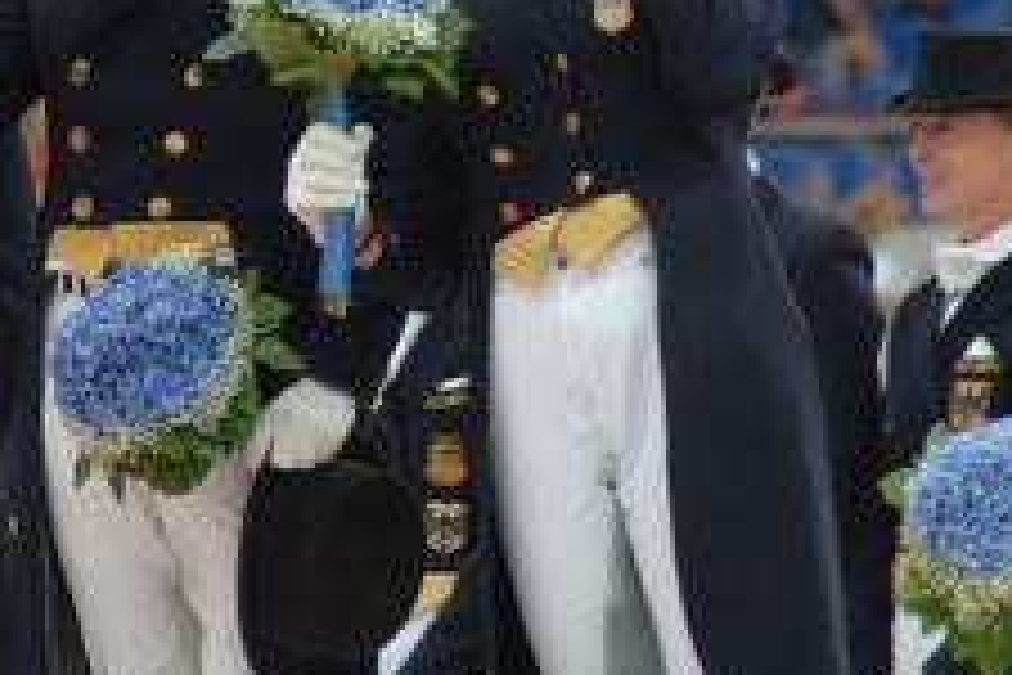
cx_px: 279
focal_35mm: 809
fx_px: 22740
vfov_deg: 1.7
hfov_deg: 2.5
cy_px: 2
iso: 200
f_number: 5.6
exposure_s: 1/250
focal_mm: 190
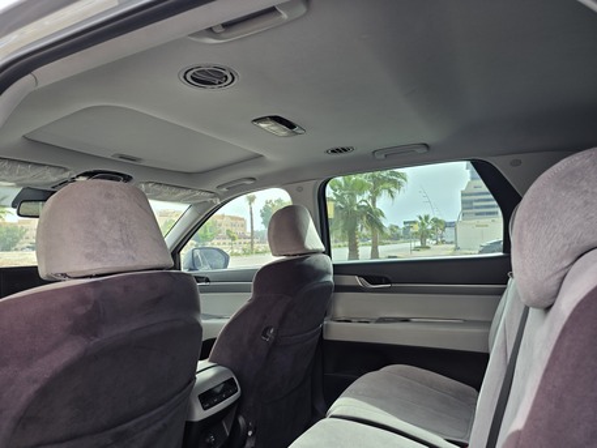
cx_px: 298
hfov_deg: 73.9
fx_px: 397
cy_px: 224
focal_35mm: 23
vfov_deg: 58.9
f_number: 1.7
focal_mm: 6.25
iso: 40
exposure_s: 1/359
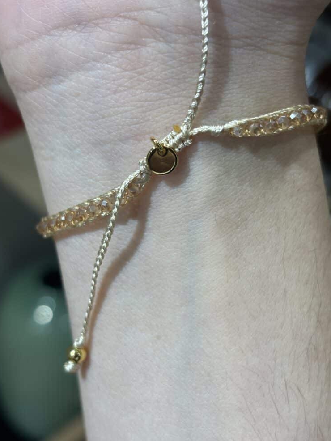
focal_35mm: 54
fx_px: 688
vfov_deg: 35.5
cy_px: 227
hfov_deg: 27.0
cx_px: 167
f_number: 1.6
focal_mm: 5.96
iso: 50
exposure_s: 1/100
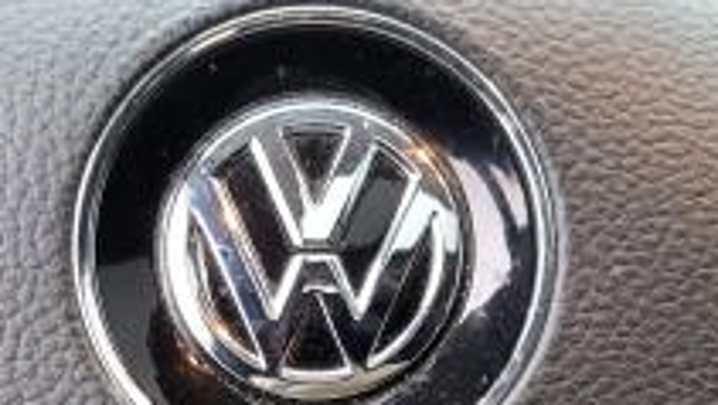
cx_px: 299
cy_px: 538
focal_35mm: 86
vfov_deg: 13.5
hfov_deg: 24.7
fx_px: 1638
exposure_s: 1/40
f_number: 1.8
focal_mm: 5.4
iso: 400
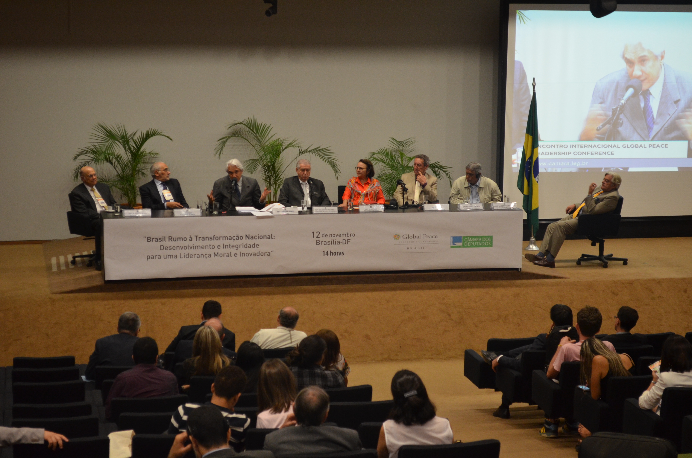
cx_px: 346
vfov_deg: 16.5
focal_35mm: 82
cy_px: 229
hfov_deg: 24.7
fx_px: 1583
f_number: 5.6
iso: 1000
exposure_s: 1/30
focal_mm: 55
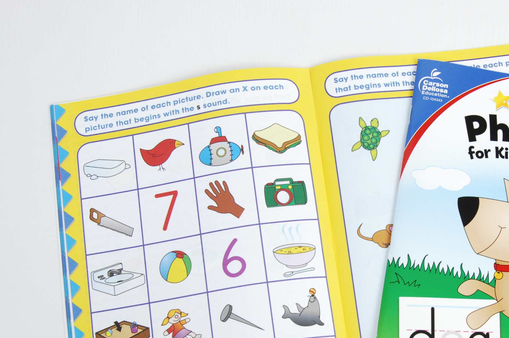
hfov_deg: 27.5
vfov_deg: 18.5
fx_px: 1031
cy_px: 243
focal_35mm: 73
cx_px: 364
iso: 400
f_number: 8
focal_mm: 28
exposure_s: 1/30
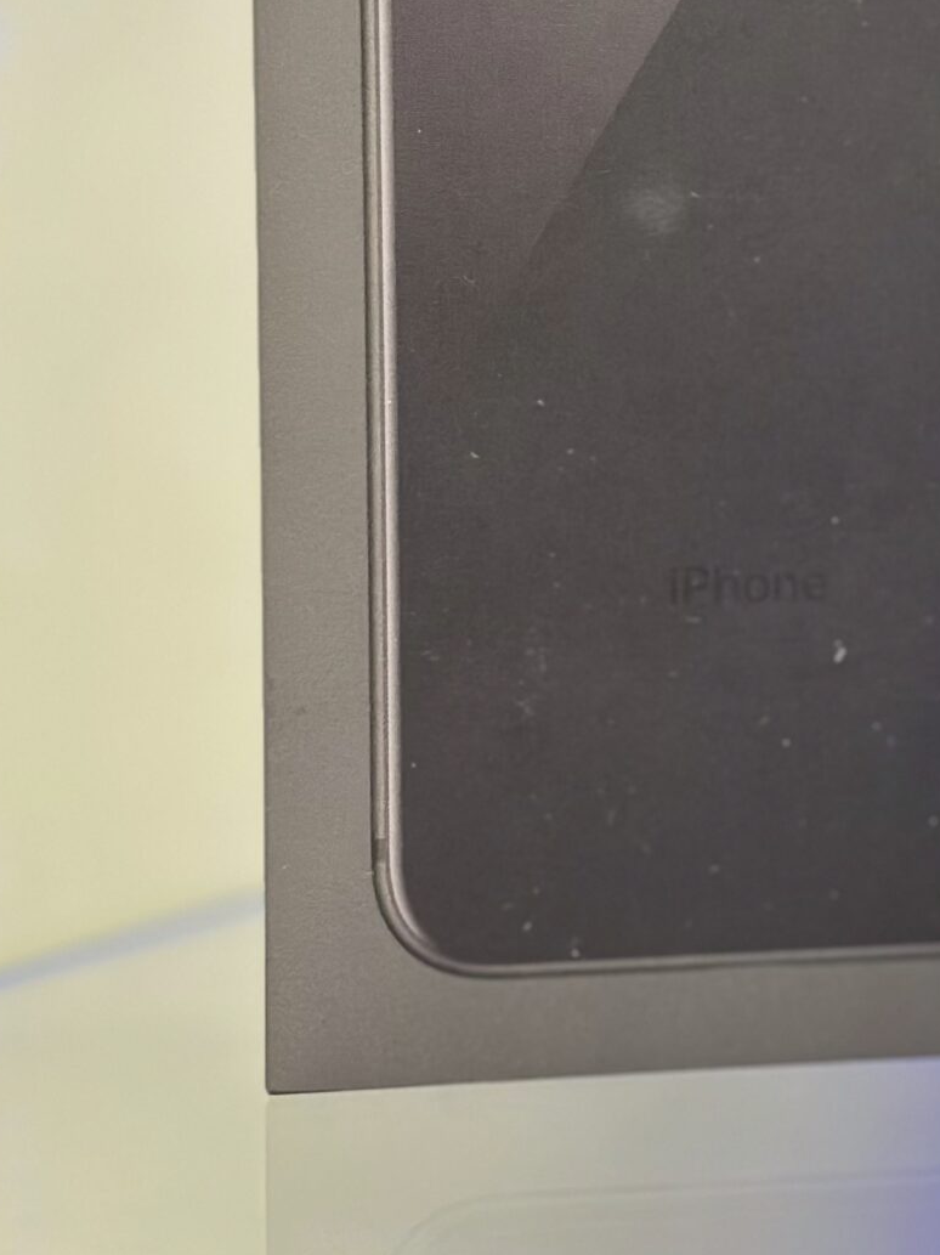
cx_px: 1110
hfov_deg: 12.2
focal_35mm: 119
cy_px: 111
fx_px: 4311
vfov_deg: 16.3
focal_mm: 6.86
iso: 200
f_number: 1.78
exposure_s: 1/50
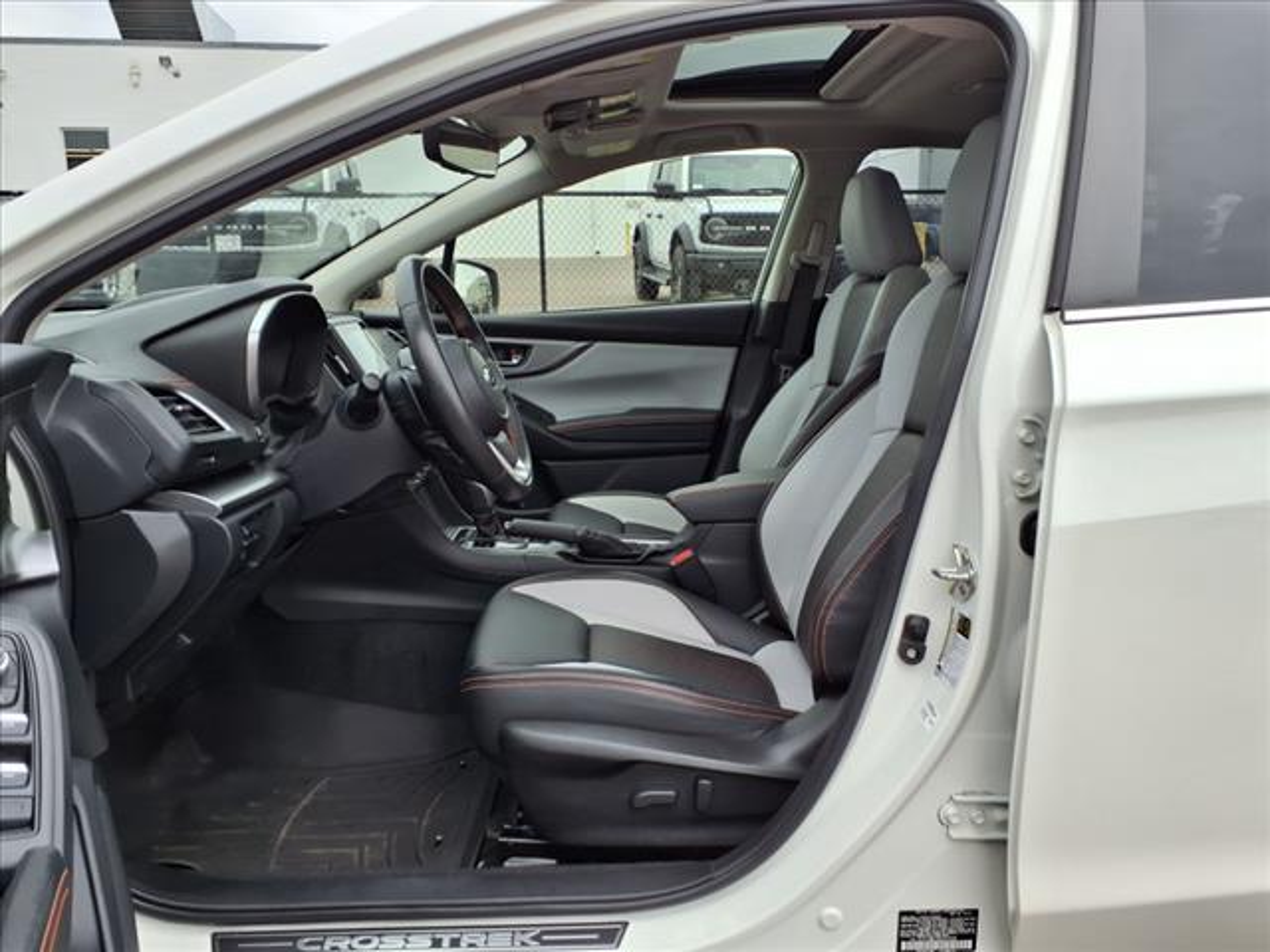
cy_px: 476
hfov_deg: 65.3
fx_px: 991
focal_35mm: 27
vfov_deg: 51.4
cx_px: 635
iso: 40
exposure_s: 1/588
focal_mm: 3.58
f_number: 1.9
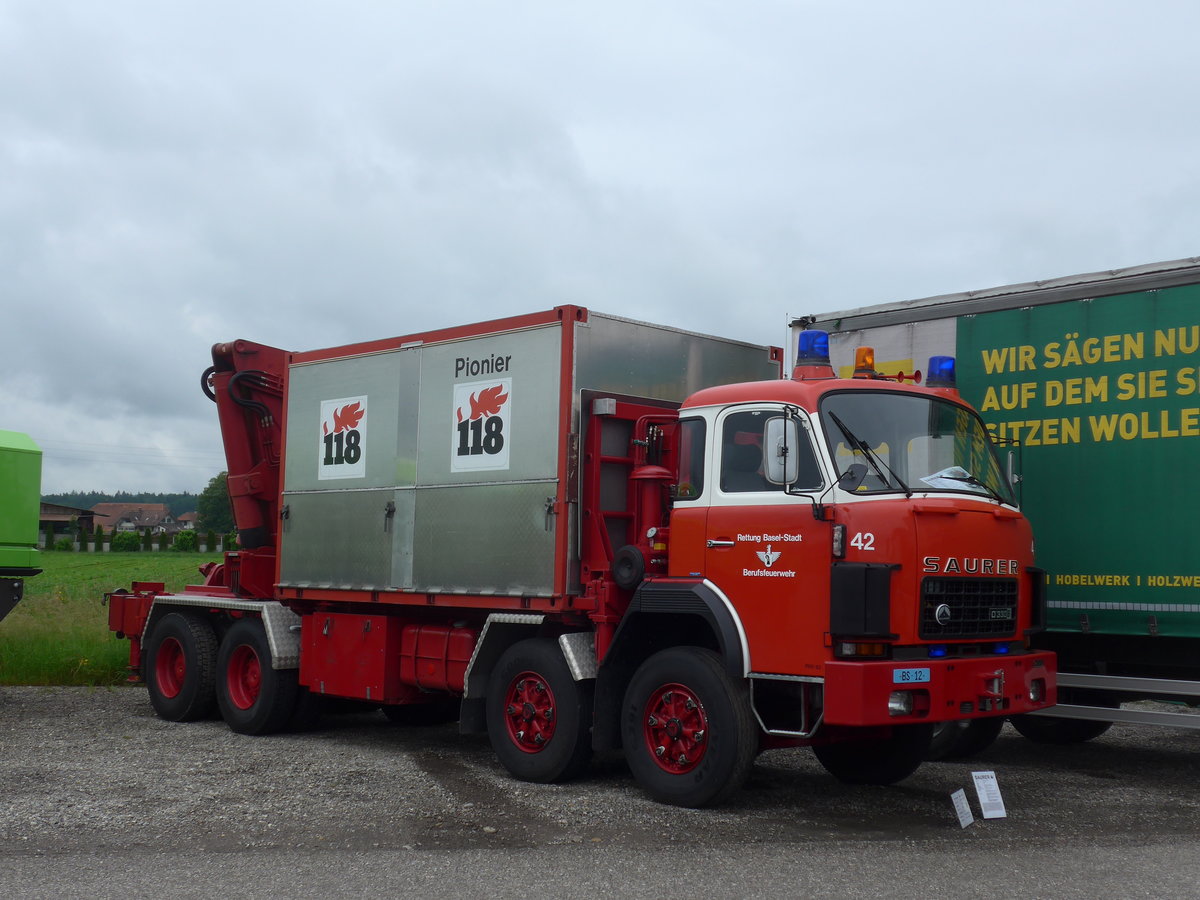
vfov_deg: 32.9
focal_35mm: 44
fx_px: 1525
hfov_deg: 42.9
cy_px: 450
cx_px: 600
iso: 80
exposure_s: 1/1000
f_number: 2.8
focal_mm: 9
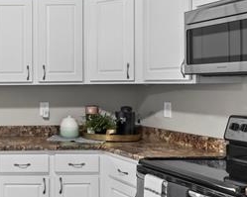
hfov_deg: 27.1
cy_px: 90
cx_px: -100
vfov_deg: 28.1
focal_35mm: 54
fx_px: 395
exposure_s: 1
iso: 800
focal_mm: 14
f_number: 8
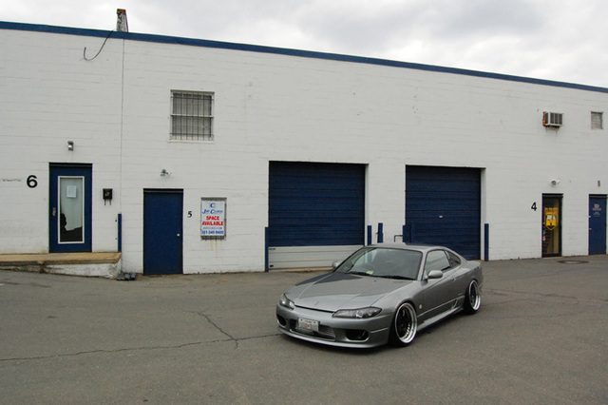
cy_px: 202
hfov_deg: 67.4
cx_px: 304
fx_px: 456
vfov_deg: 47.9
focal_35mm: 27
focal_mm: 18
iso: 1600
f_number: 11
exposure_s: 1/1000
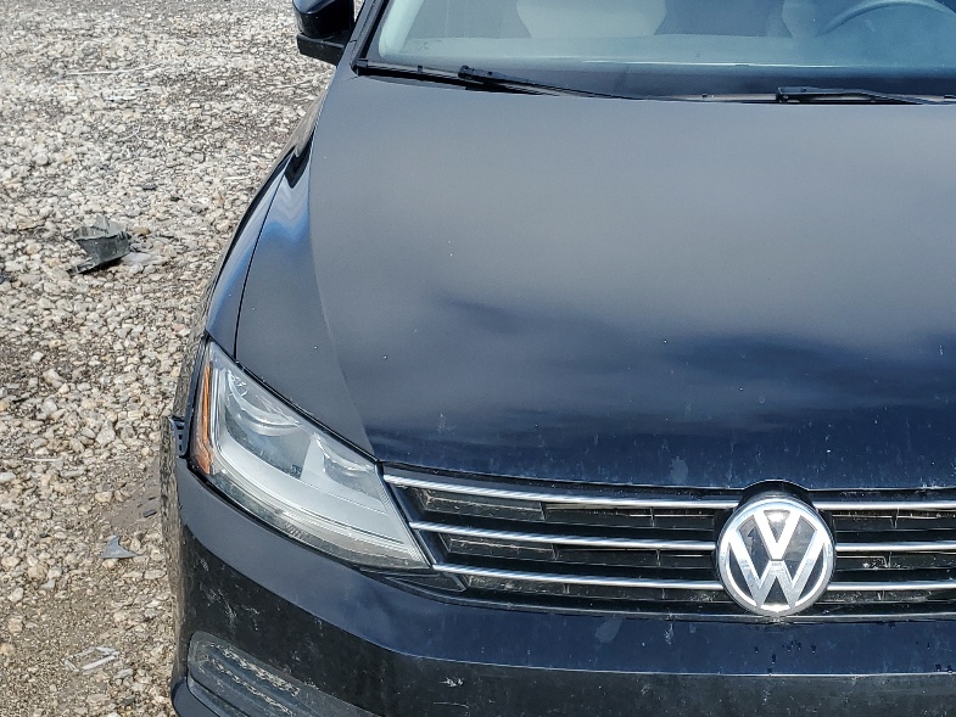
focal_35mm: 53
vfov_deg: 27.5
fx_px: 1464
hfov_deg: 35.3
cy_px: 371
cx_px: 731
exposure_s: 1/1429
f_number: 1.5
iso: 50
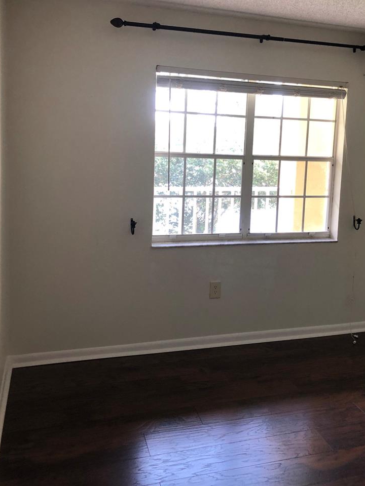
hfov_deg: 40.5
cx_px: 218
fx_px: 492
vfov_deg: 52.2
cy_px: 190
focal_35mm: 35
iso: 32
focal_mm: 3.99
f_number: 1.8
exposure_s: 1/30
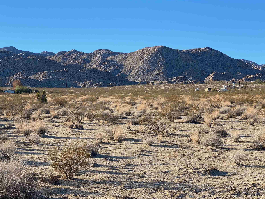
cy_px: 124
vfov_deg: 21.9
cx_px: 116
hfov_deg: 28.9
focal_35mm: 67
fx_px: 513
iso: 20
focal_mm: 6
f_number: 2
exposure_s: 1/1089
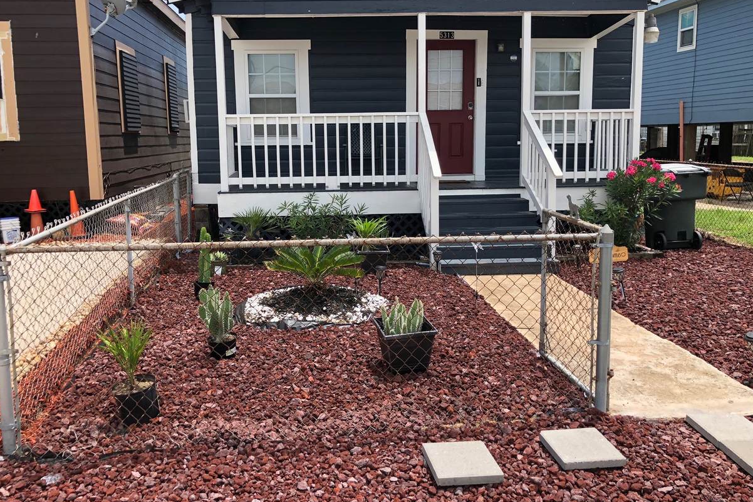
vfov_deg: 42.3
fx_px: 649
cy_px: 218
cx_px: 366
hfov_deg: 60.3
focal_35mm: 31
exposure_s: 1/1215
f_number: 1.8
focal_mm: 4
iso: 20
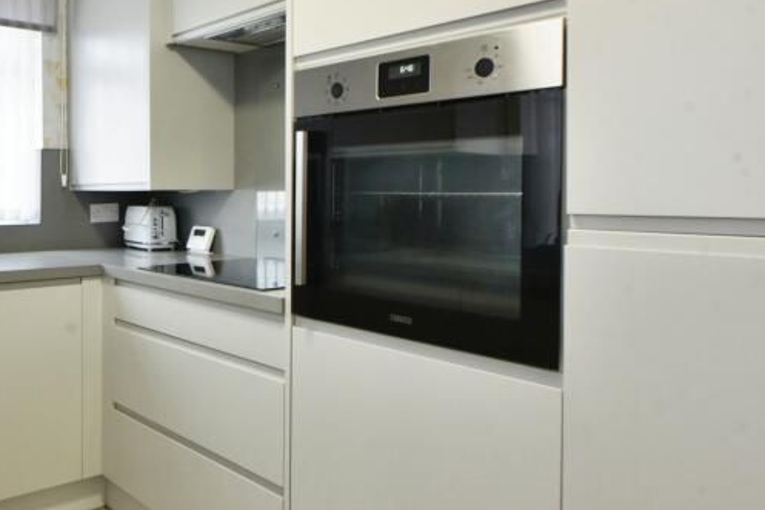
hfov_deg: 51.3
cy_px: 211
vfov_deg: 39.8
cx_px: 92
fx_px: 701
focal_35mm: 33
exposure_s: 1/15
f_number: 11
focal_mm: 16
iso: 800
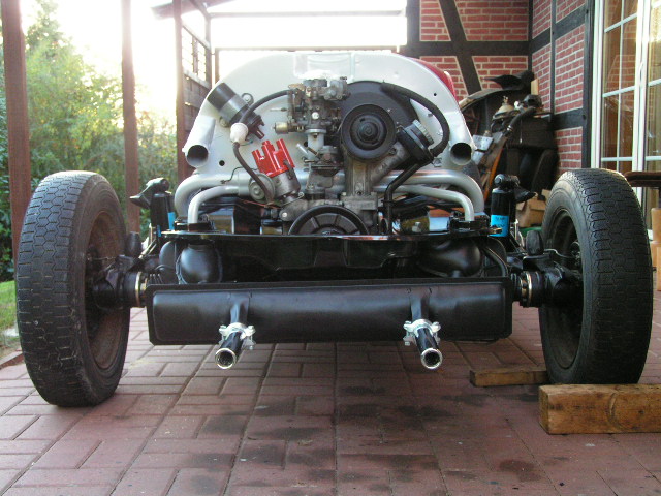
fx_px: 897
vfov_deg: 30.9
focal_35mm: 47
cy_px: 248
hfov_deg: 40.4
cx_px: 330
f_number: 2.8
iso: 200
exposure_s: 1/60
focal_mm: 7.8
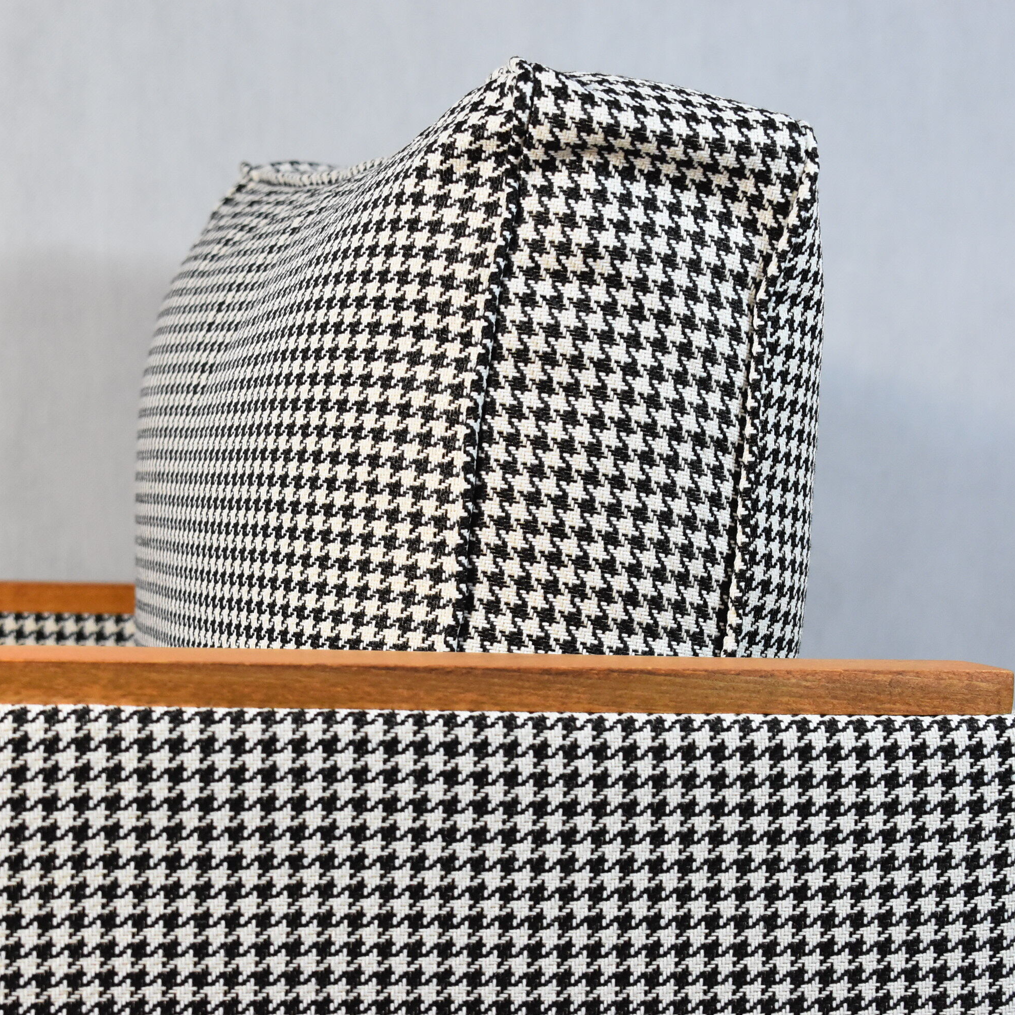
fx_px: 3317
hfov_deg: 17.4
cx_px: 337
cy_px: 506
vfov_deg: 17.4
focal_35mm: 100
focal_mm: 52
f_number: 5.6
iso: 2000
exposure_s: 1/125
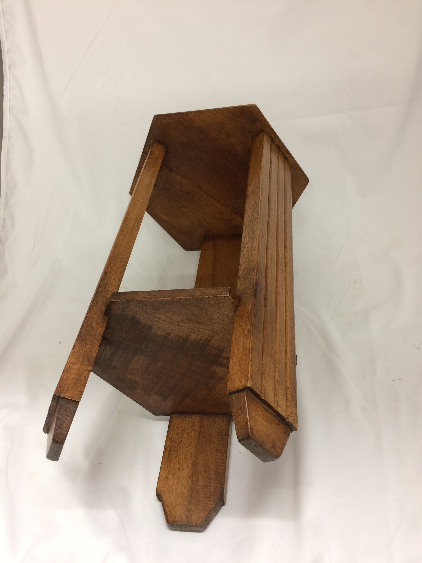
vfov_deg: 61.7
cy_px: 282
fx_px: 471
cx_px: 211
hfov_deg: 48.2
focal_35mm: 29
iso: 160
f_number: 2.2
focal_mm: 4.15
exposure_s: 1/33
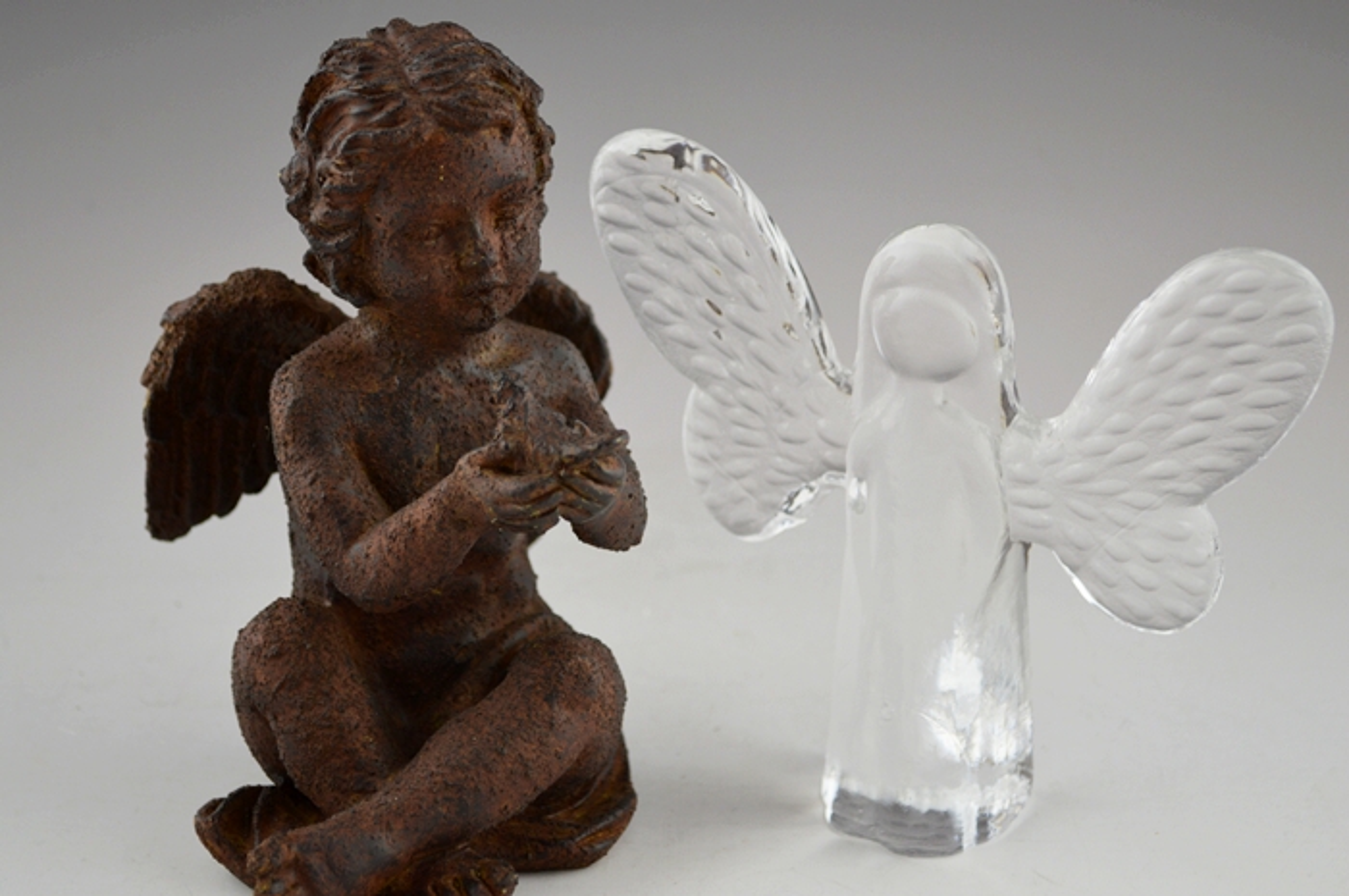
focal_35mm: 63
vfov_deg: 21.5
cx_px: 674
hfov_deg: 31.9
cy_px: 448
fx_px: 2358
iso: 400
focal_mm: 42
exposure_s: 1/60
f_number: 5.3
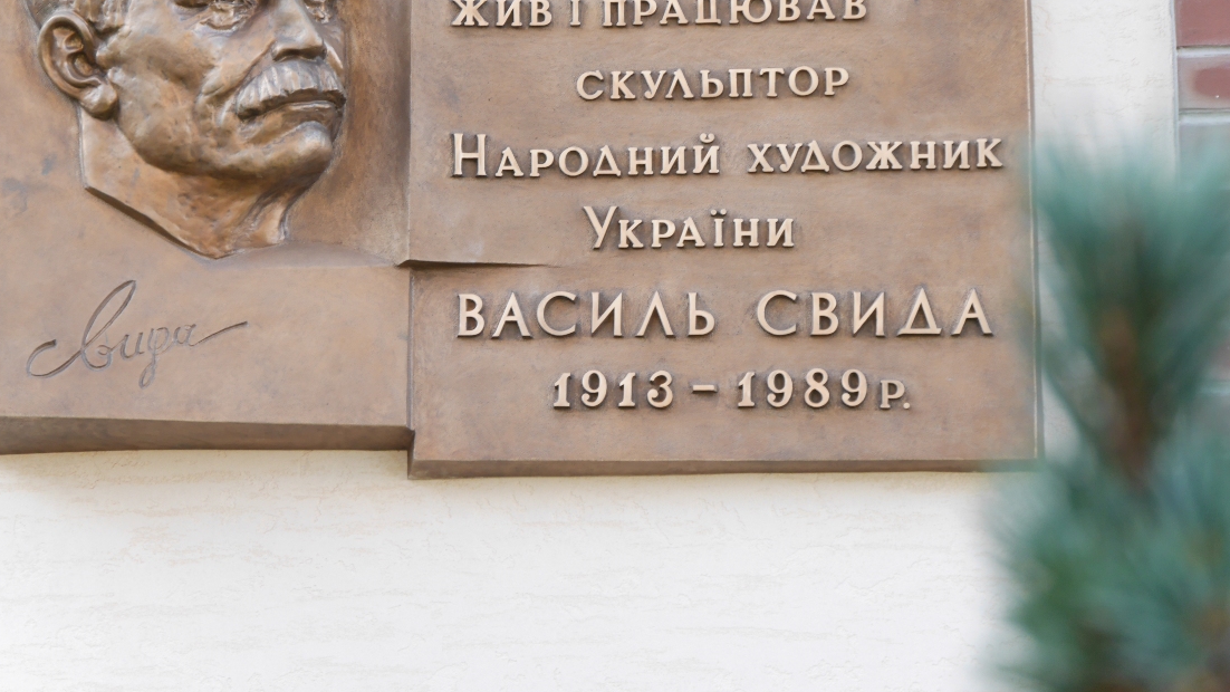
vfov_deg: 9.8
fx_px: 4012
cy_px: 222
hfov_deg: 17.4
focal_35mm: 123
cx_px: 606
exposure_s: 1/125
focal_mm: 55
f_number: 5.1
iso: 500
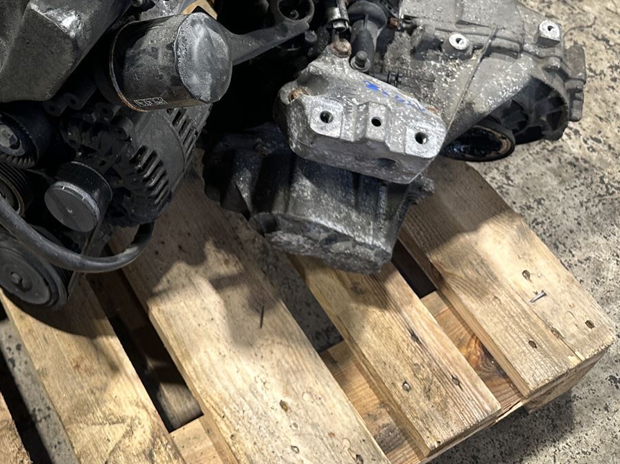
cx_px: 71
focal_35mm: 55
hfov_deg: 33.3
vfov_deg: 24.5
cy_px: -65
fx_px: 985
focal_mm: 6.86
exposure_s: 1/50
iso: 125
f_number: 1.78
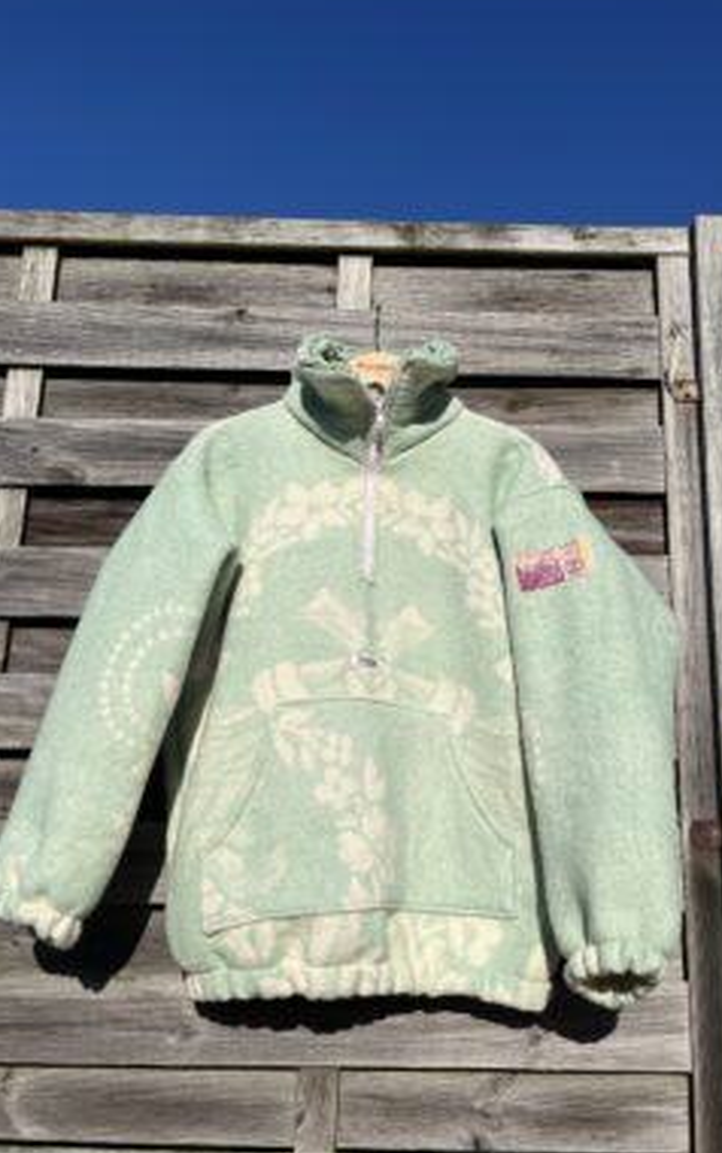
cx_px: 391
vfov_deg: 64.6
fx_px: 912
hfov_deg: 43.2
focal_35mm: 29
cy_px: 567
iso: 50
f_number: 1.6
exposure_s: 1/9091
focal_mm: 5.1
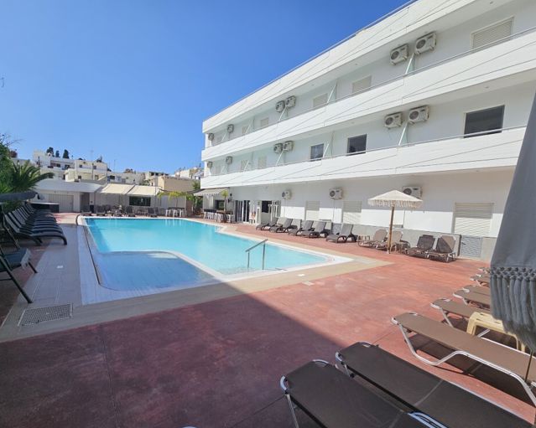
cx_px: 242
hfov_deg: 100.4
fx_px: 222
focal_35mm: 14
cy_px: 220
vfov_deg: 87.9
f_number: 2.2
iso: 50
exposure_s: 1/4210
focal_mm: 2.2
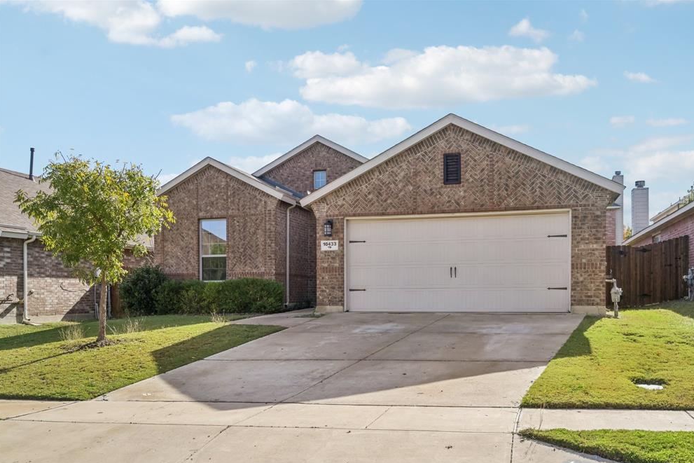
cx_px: 354
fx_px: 598
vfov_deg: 42.3
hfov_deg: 60.3
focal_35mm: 31
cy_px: 239
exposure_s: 1/1000
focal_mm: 30
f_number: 8
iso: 400
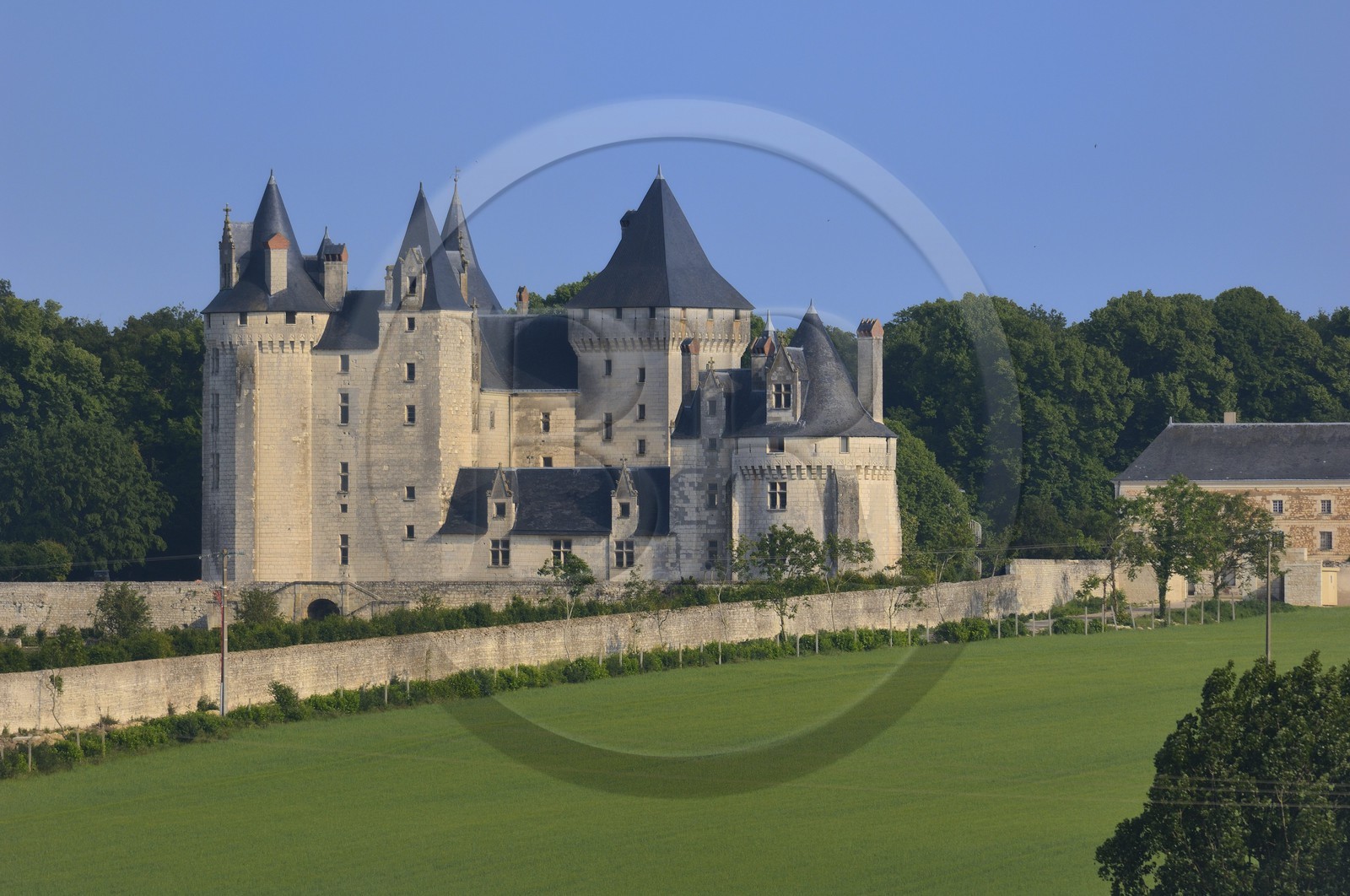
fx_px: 16851
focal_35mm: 450
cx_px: 675
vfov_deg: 3.0
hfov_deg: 4.6
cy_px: 448
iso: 100
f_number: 4.5
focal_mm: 300
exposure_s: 1/640
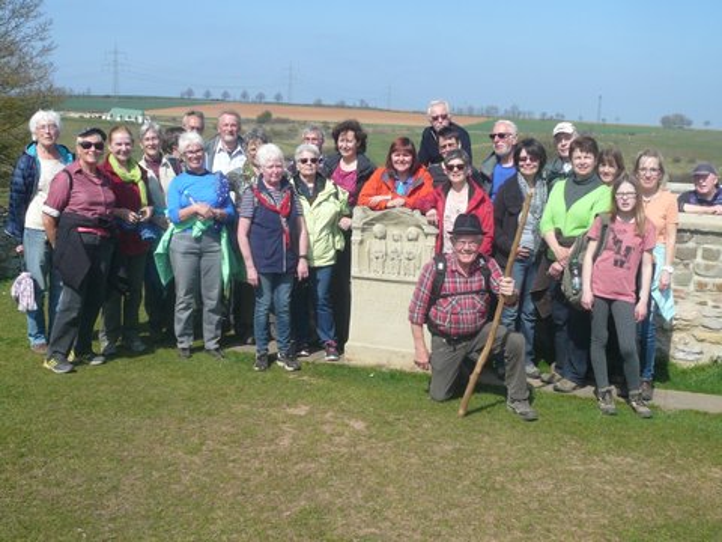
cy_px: 271
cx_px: 361
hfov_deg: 44.8
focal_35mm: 42
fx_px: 876
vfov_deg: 34.3
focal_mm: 6.9
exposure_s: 1/160
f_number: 10
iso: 100
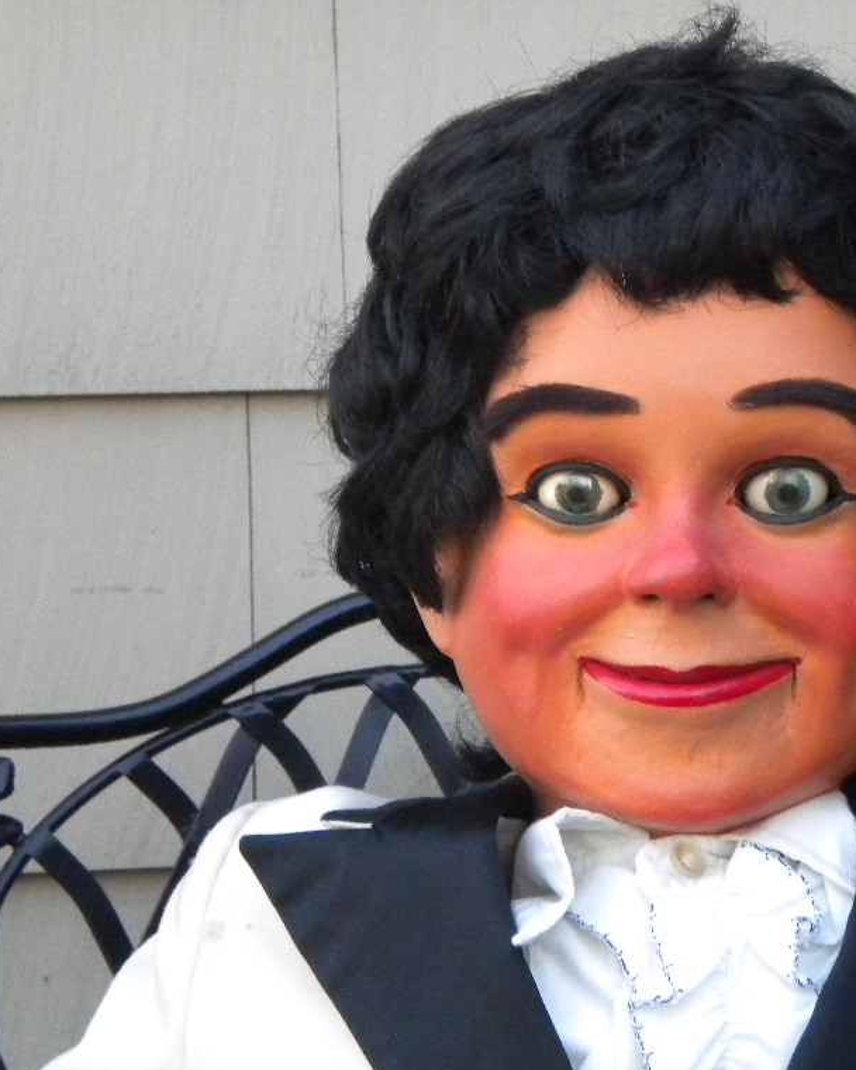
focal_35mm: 138
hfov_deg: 11.2
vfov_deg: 14.0
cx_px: 645
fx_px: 4370
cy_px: 538
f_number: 5.9
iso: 590
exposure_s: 1/135
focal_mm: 18.9
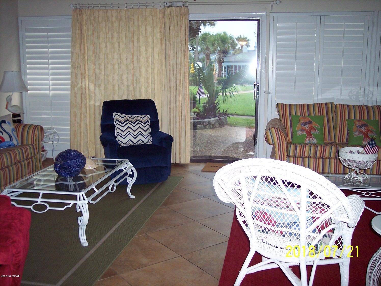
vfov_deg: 36.8
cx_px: 190
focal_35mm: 39
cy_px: 143
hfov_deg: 47.9
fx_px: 429
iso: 140
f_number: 2.8
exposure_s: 1/60
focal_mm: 8
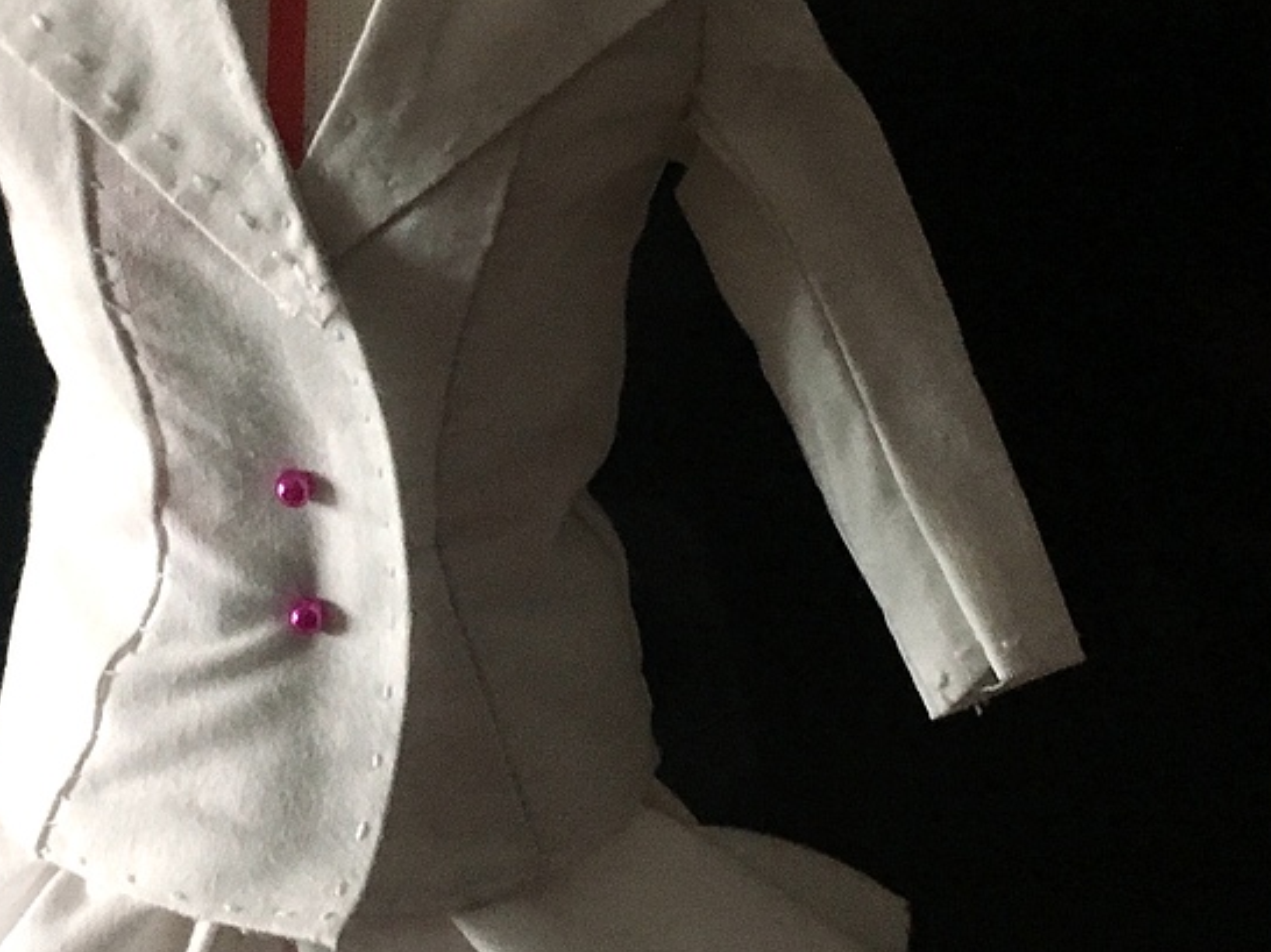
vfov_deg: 21.5
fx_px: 2496
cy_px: 326
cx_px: 412
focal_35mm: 68
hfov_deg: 28.4
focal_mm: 4.15
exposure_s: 1/33
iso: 160
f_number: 2.2
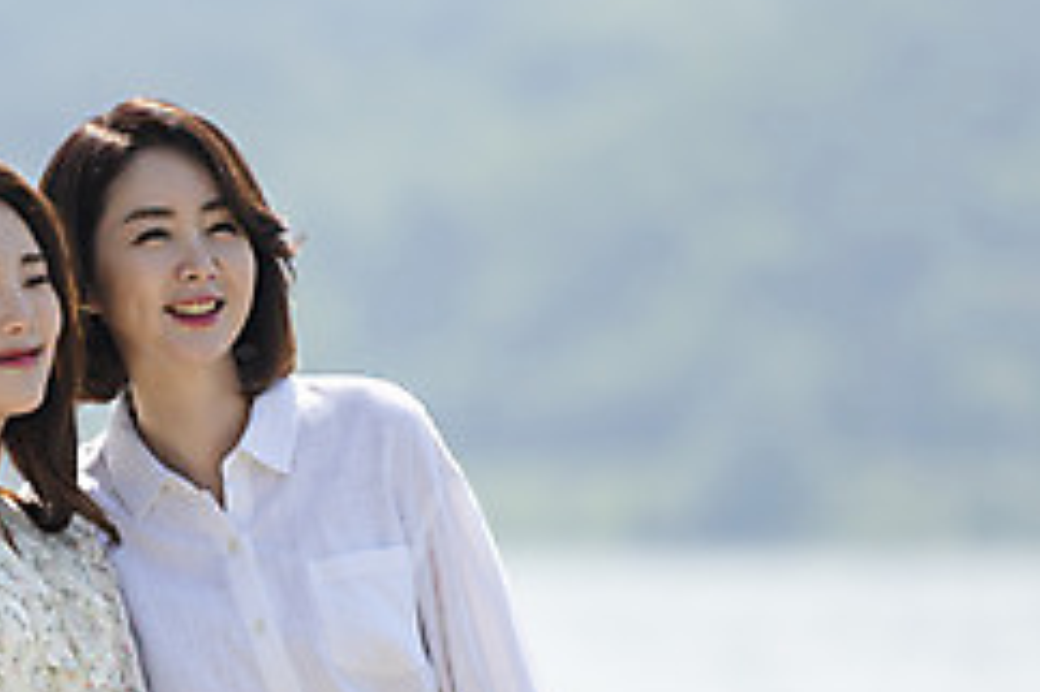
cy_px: 619
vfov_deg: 2.8
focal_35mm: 496
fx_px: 14319
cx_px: -170
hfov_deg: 4.2
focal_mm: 200
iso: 100
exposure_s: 1/2500
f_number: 2.8
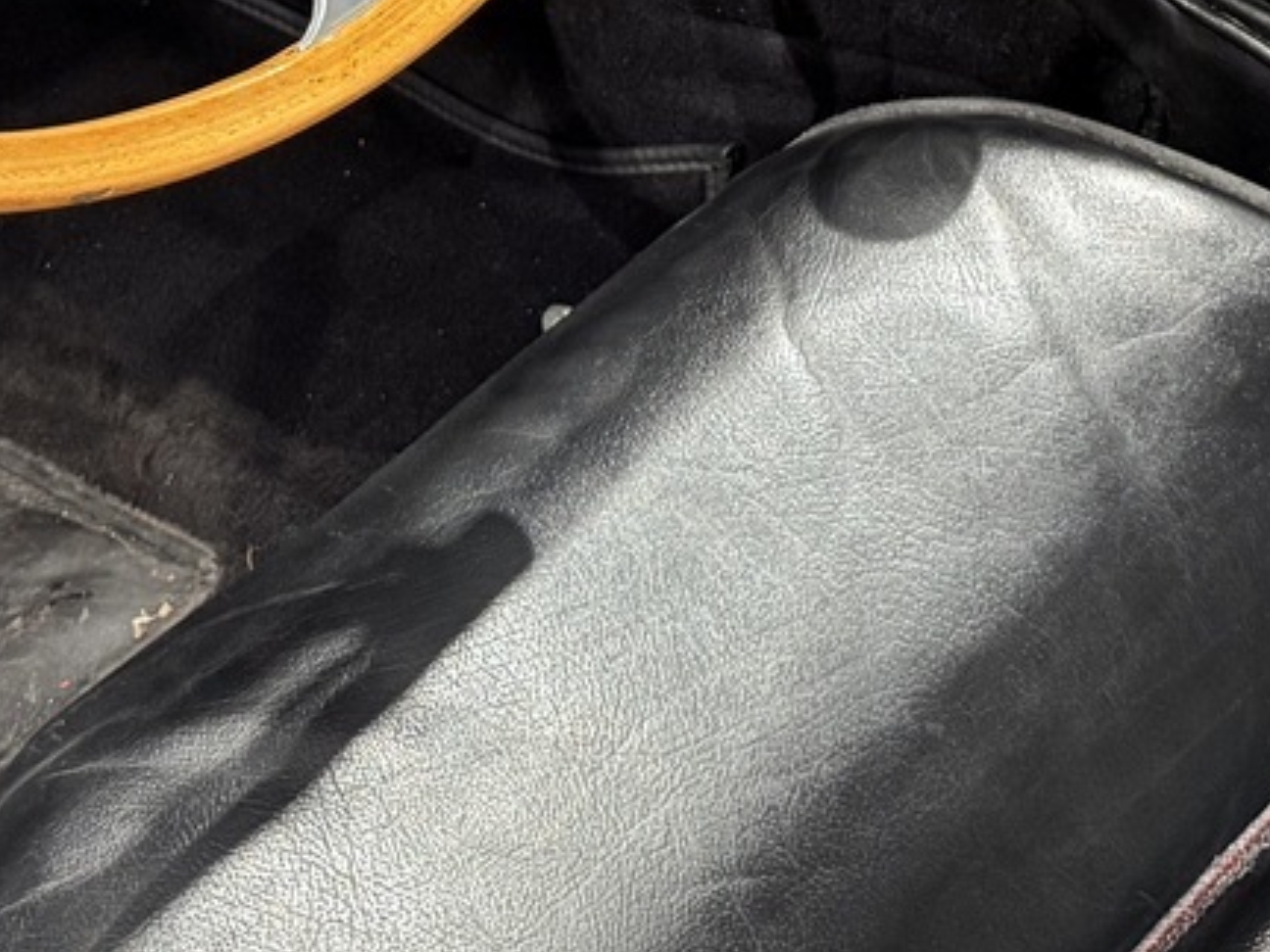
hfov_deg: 24.2
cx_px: 932
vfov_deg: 16.5
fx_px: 2935
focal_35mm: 80
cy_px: -558
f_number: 1.78
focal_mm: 6.76
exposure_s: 1/50
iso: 400
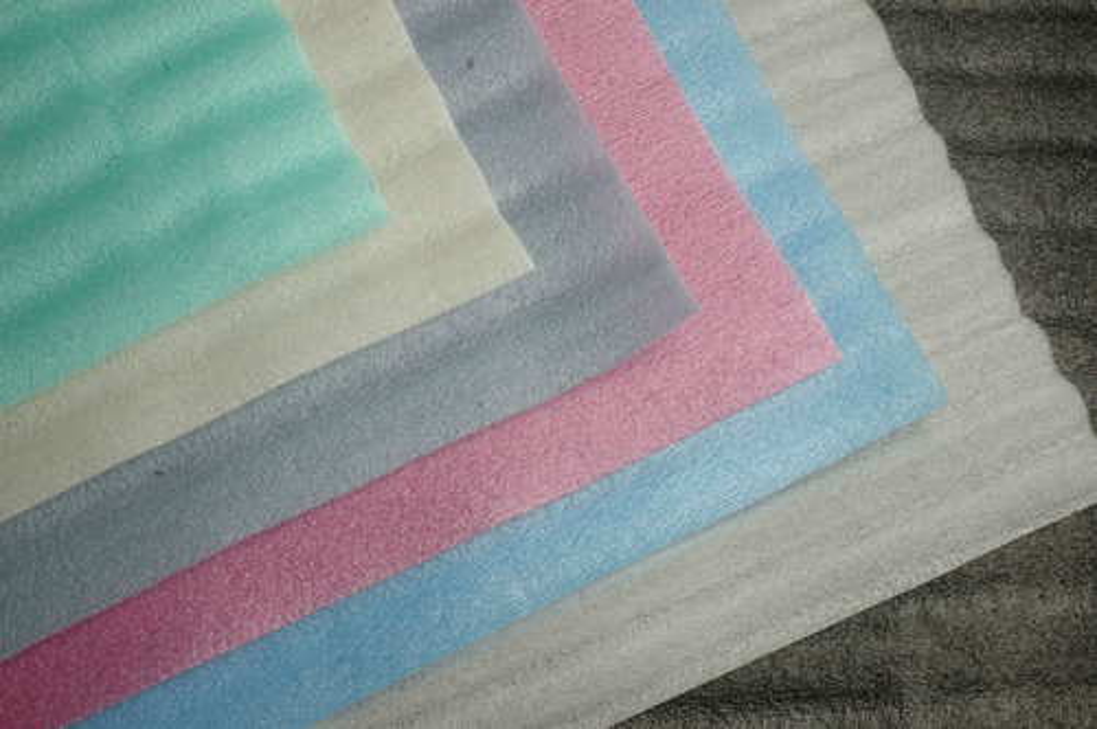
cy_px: 364
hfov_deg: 30.5
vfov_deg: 20.6
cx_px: 548
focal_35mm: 66
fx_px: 2009
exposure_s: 1/100
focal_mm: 44
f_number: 20
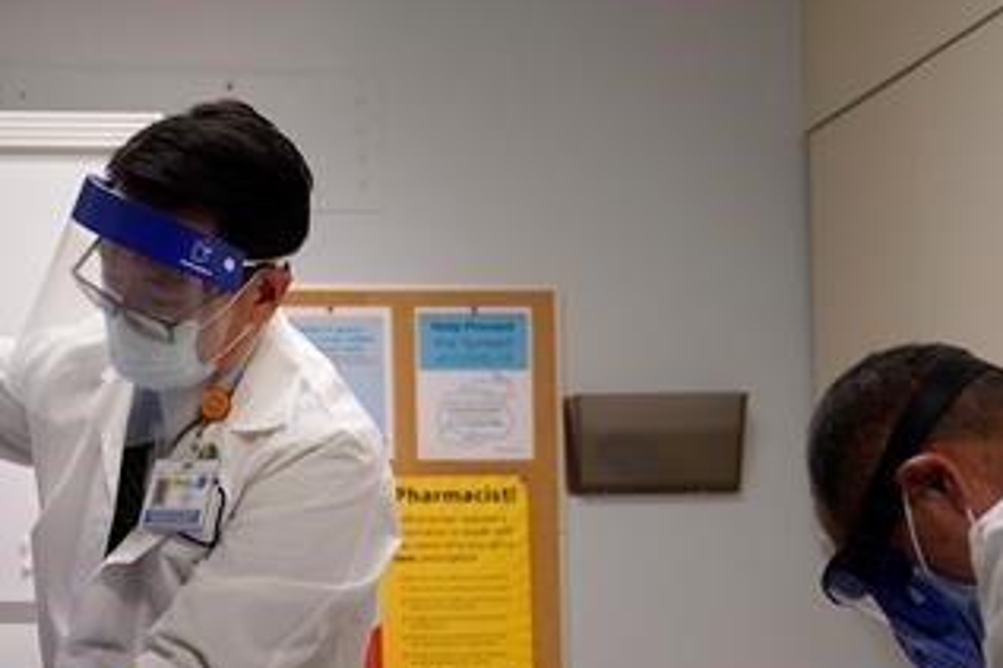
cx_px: 218
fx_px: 2172
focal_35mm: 78
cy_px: 587
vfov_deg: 17.2
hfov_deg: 25.6
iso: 2000
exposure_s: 1/800
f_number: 3.2
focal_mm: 38
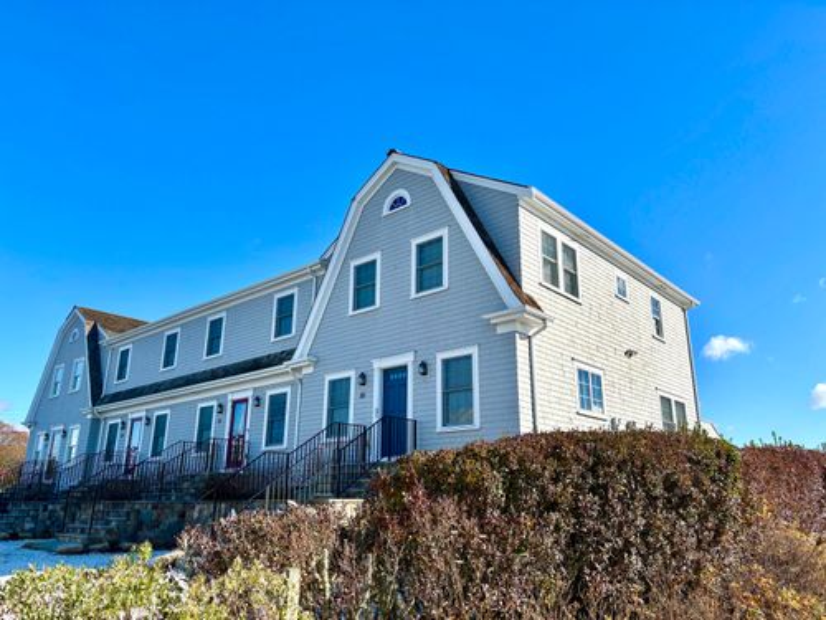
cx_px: 413
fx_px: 620
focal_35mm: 26
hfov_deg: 67.3
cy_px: 310
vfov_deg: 53.1
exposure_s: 1/2857
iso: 50
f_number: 1.6
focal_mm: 5.96
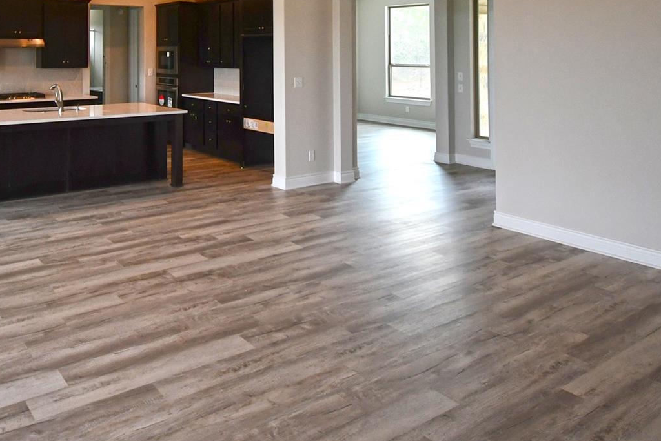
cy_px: 33
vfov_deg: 40.0
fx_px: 551
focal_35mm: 30
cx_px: 203
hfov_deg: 60.0
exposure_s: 1/250
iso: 800
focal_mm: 10
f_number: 4.5
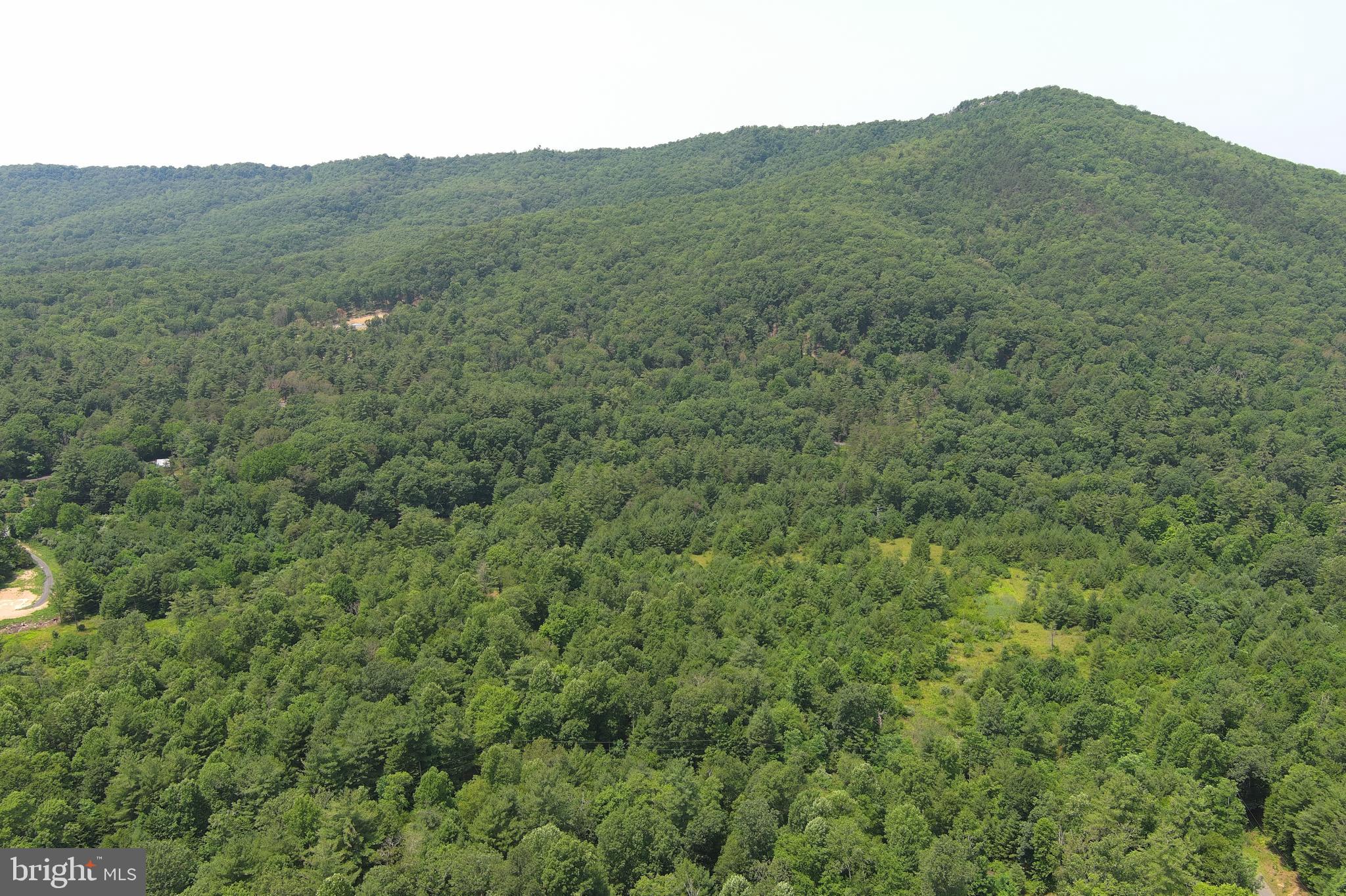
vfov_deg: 45.0
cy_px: 448
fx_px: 1084
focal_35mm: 29
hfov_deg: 63.7
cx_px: 673
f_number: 2.8
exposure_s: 1/637
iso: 100
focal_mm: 10.57
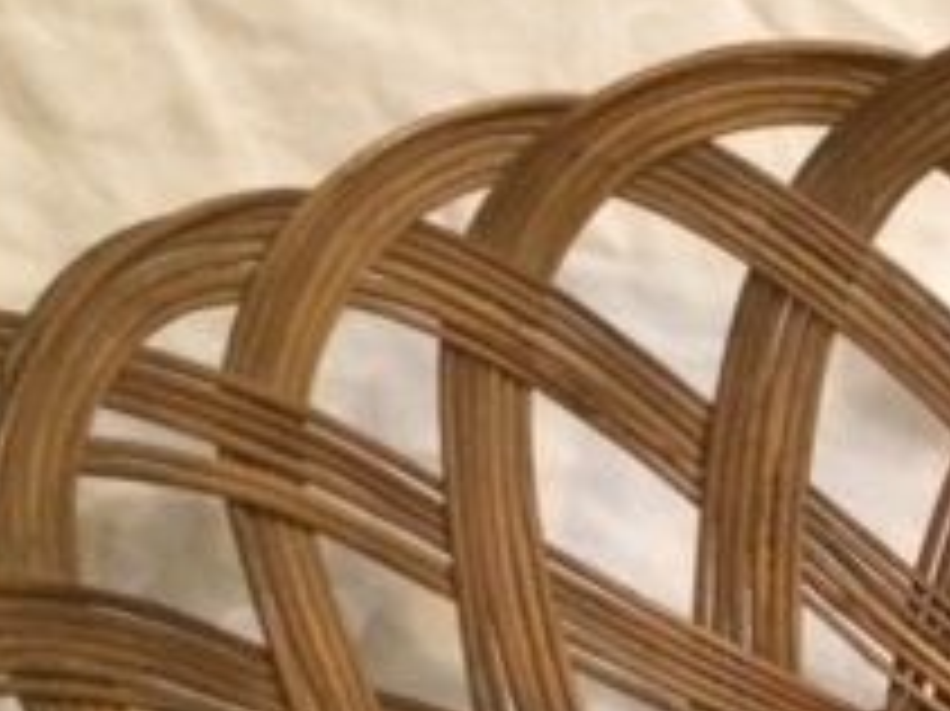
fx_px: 2414
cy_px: 950
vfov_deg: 15.8
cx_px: 1031
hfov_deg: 21.2
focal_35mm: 88
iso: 400
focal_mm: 4.15
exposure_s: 1/17
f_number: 2.2
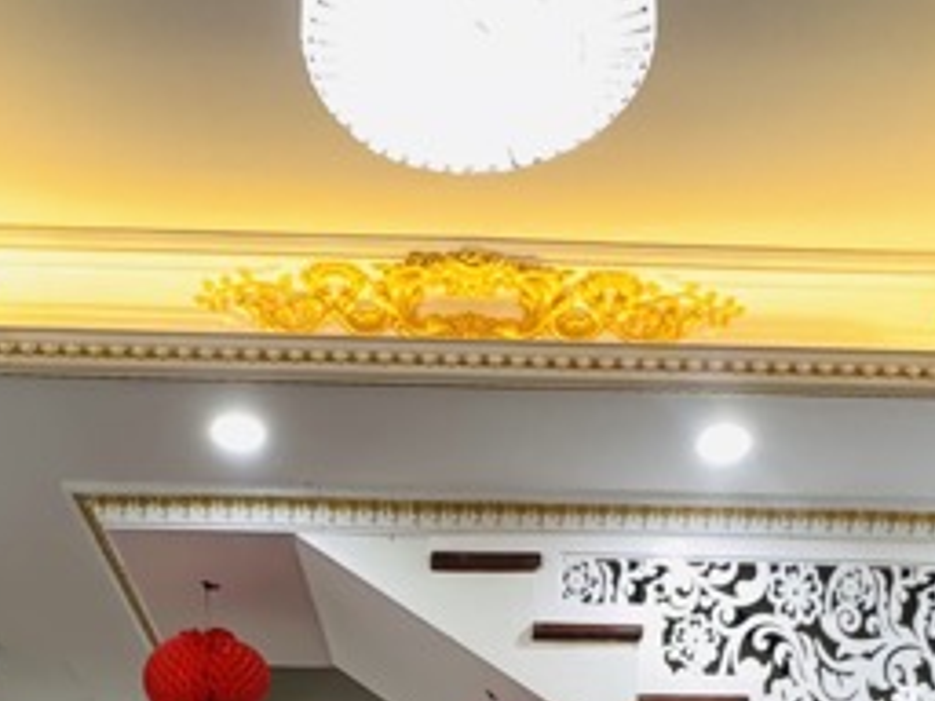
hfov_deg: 34.3
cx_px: 446
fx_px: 1513
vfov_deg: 21.9
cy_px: 1041
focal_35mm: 56
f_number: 2.2
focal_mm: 2.22
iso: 500
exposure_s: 1/50
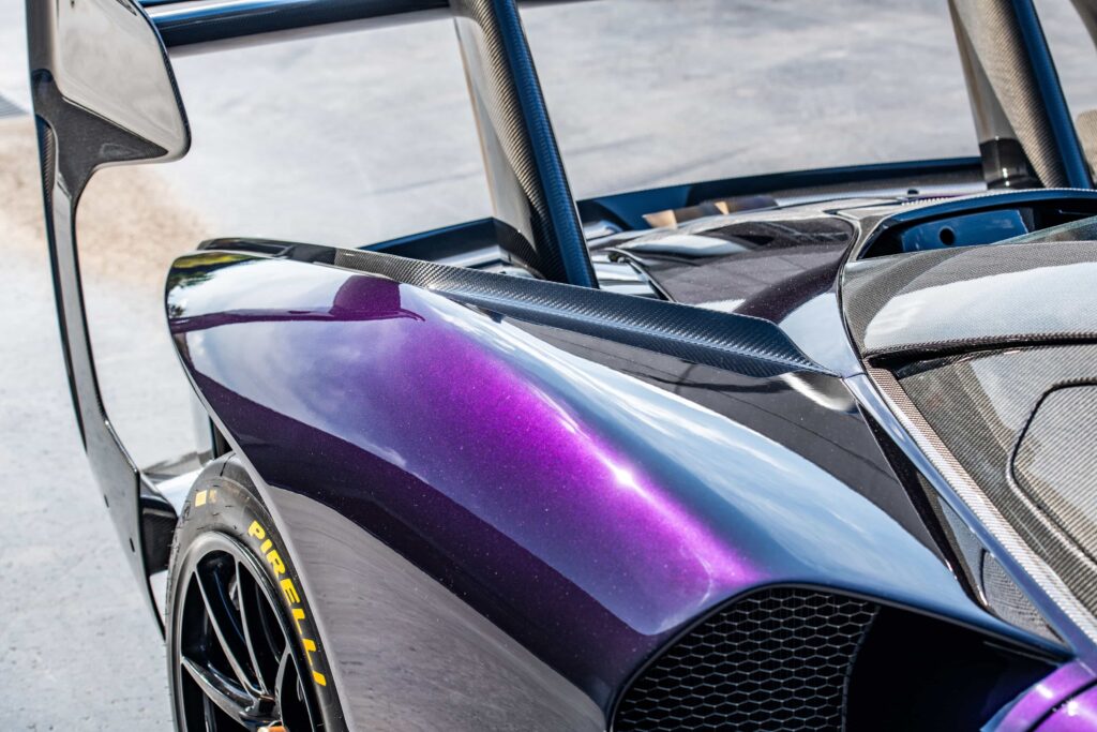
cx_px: 548
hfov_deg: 27.0
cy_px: 366
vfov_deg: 18.2
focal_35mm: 75
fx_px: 2286
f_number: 7.1
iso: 250
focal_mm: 75
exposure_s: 1/100
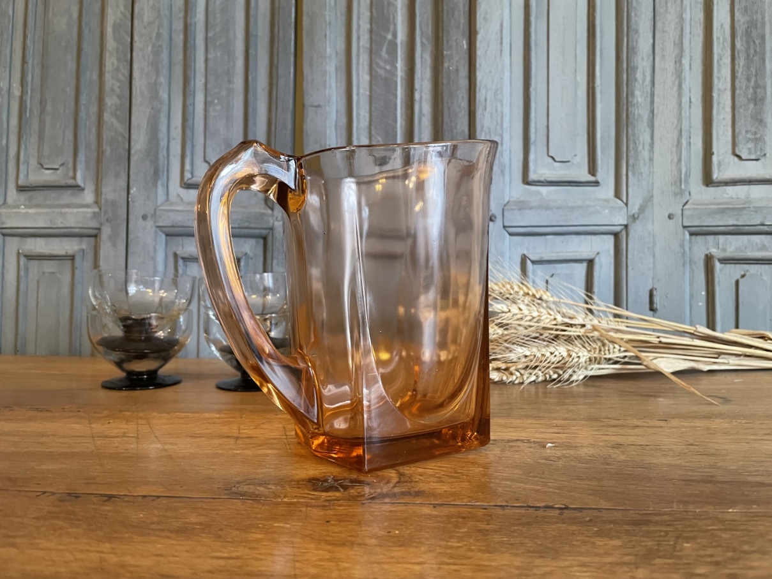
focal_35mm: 26
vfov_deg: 53.1
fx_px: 580
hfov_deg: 67.3
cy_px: 290
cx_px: 386
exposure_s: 1/50
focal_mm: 4.2
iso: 400
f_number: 1.6
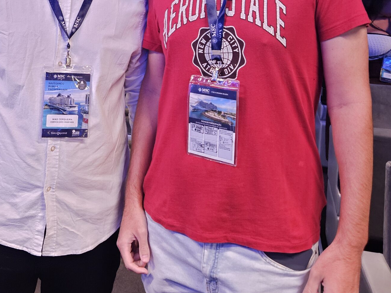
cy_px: 29
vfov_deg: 30.7
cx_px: 131
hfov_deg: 41.5
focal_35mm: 45
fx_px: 508
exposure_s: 1/25
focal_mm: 5.4
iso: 640
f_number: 1.8
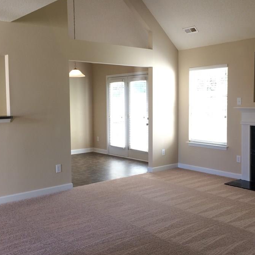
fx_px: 325
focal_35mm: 39
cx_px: 140
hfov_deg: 42.8
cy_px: 118
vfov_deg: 42.8
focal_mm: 4.15
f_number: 2.2
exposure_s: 1/30
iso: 50
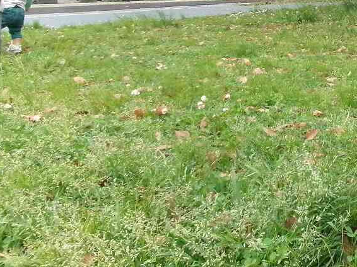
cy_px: 45
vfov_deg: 25.1
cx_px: 347
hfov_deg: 31.5
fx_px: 588
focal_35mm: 57
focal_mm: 5.1
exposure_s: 1/220
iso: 800
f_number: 10.8
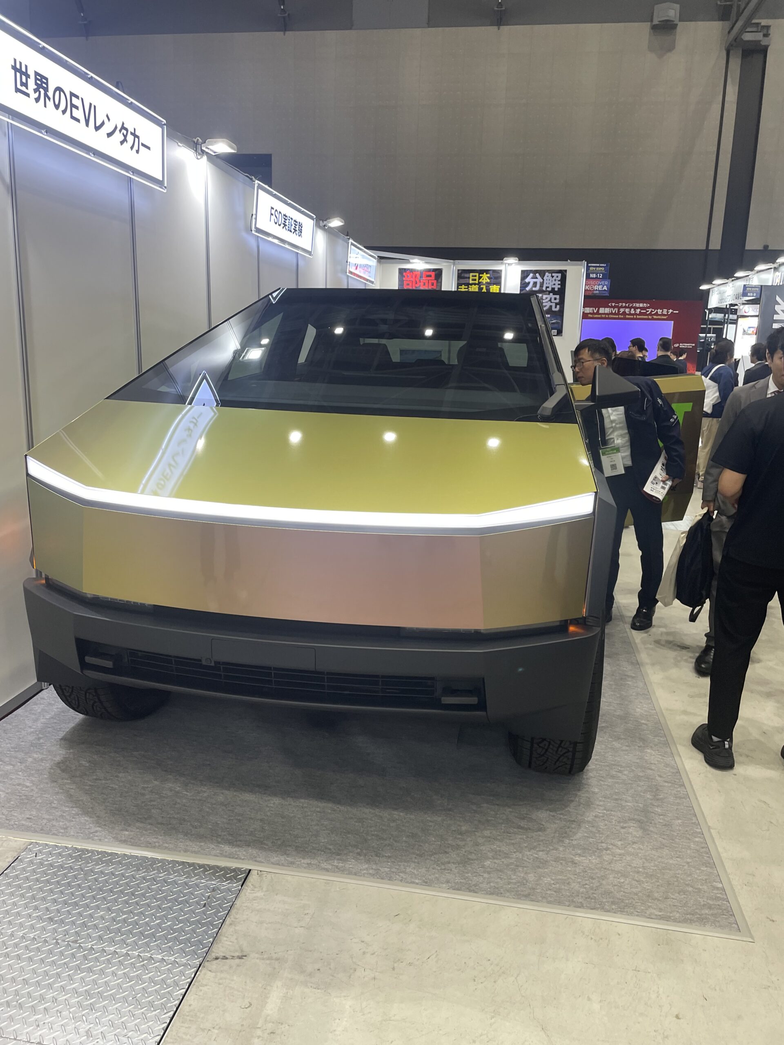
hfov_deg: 53.1
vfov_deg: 67.3
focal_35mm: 26
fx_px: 785
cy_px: 522
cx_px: 392
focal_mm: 4.2
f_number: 1.6
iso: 100
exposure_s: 1/120
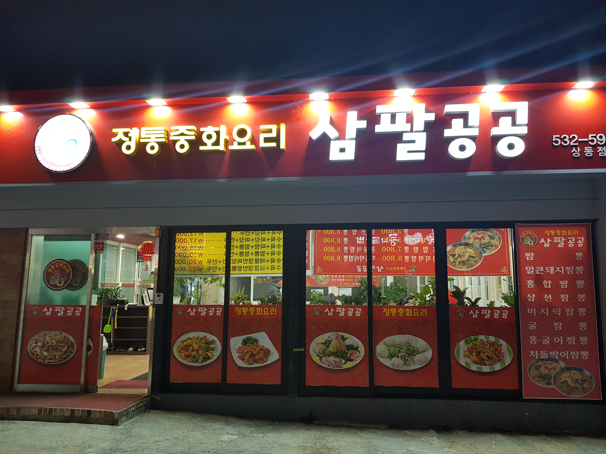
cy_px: 227
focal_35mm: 26
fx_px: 455
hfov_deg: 67.3
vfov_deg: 53.1
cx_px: 303
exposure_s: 1/60
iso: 125
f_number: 1.7
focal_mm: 4.3
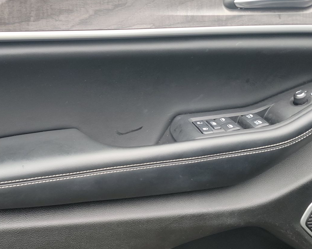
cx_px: 112
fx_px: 332
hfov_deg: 49.6
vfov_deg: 41.1
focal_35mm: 36
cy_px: 143
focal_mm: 6.7
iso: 151
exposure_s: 1/59
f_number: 1.8
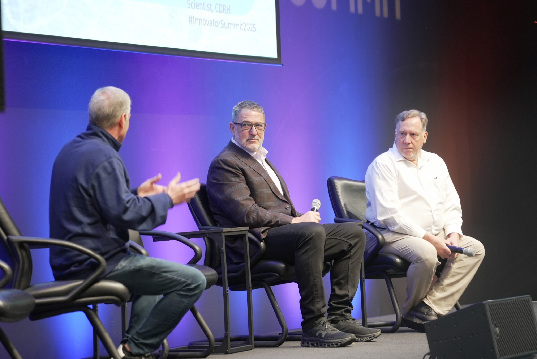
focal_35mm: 150
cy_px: 180
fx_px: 2239
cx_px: 268
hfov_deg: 13.7
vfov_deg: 9.2
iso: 3200
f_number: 5
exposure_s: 1/30
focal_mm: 150
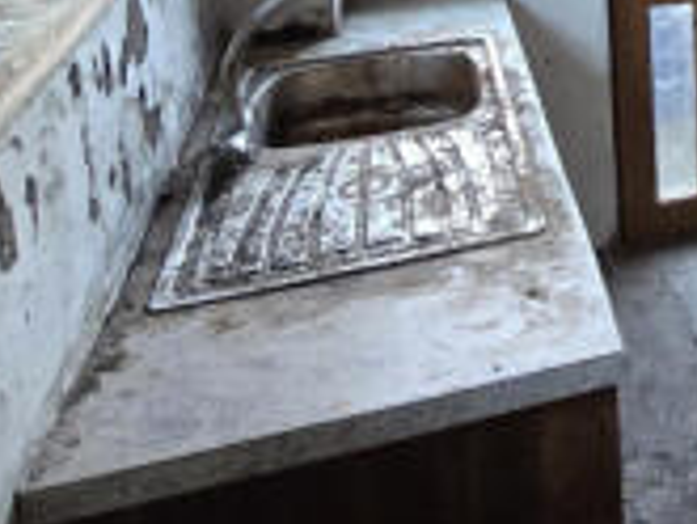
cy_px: -61
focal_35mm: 46
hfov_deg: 32.6
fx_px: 927
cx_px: 872
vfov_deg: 28.5
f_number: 2.2
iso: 500
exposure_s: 1/60
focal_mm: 2.2
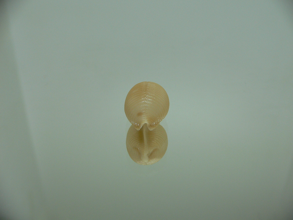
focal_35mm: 35
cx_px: 146
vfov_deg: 40.7
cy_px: 110
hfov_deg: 52.6
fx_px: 296
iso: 100
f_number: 2.8
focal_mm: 4.6
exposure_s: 1/60
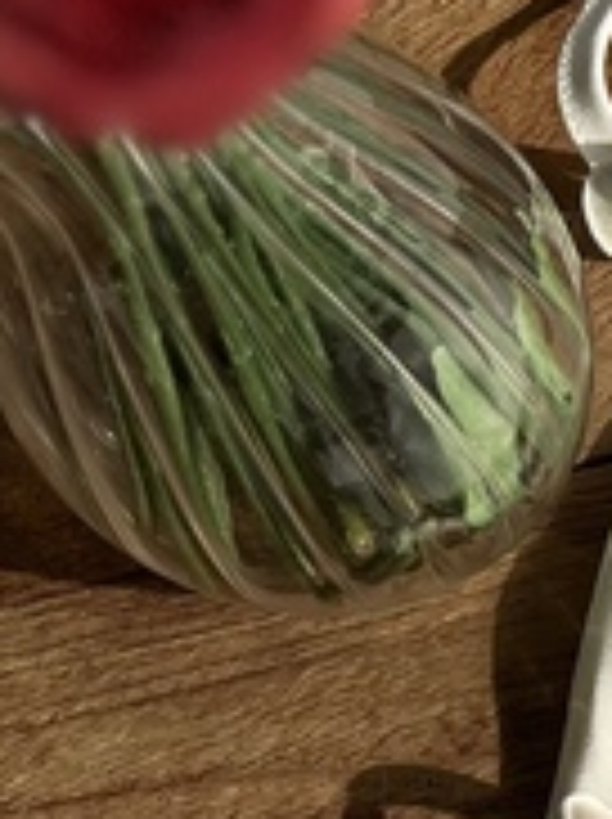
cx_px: 1634
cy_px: 922
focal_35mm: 143
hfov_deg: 9.0
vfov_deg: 13.5
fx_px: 3379
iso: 50
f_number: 1.6
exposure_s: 1/1695
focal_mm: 5.1
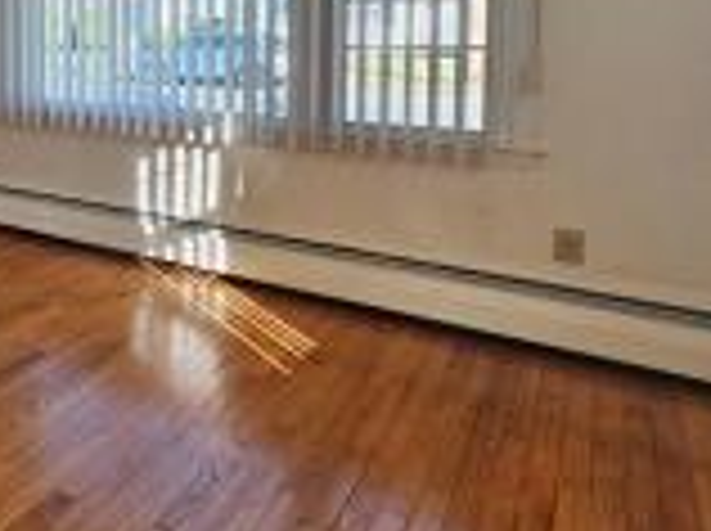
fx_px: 677
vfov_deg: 39.2
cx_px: -135
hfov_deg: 40.1
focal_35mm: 33
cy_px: 36
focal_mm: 2.2
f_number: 2.2
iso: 200
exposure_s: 1/359
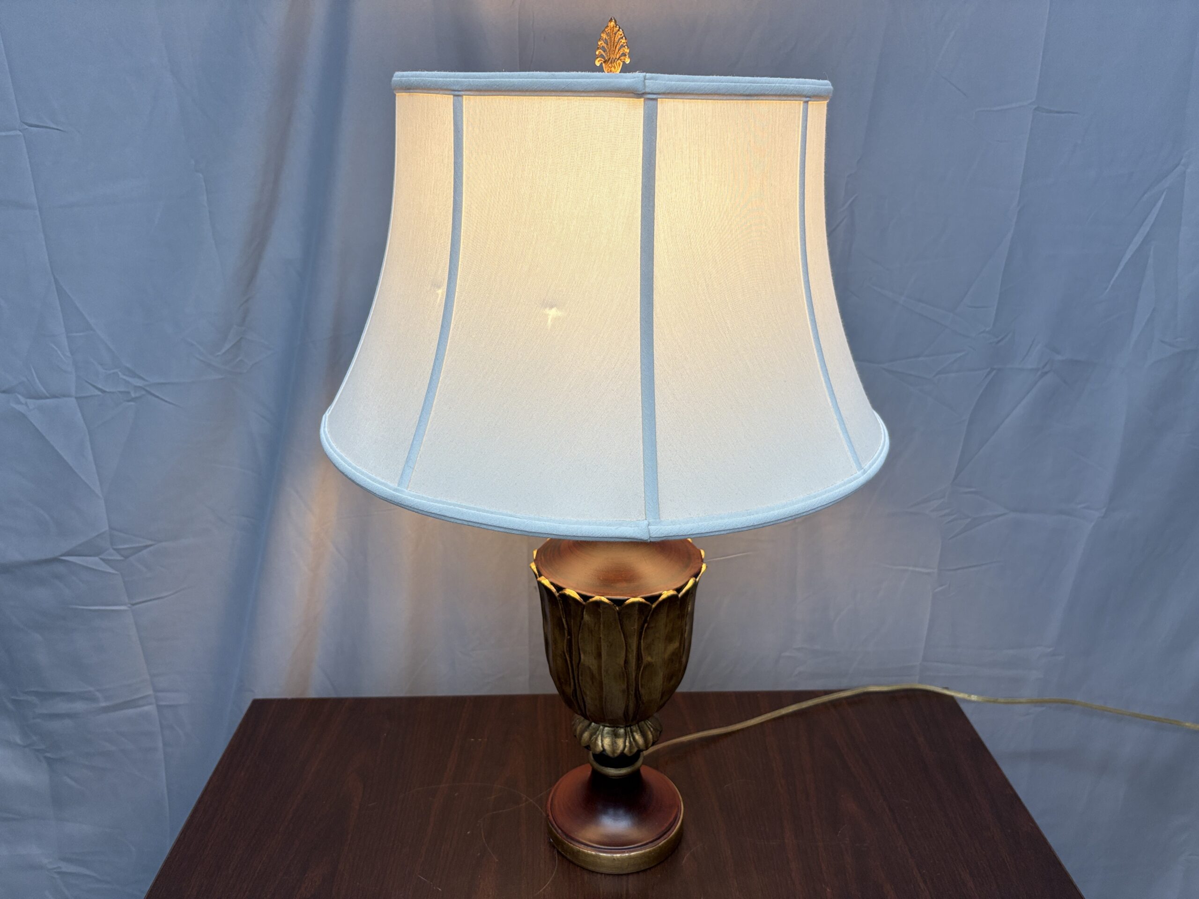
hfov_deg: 67.3
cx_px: 600
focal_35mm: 26
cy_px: 450
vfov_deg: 53.1
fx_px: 901
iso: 80
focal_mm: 5.96
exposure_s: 1/120
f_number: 1.6
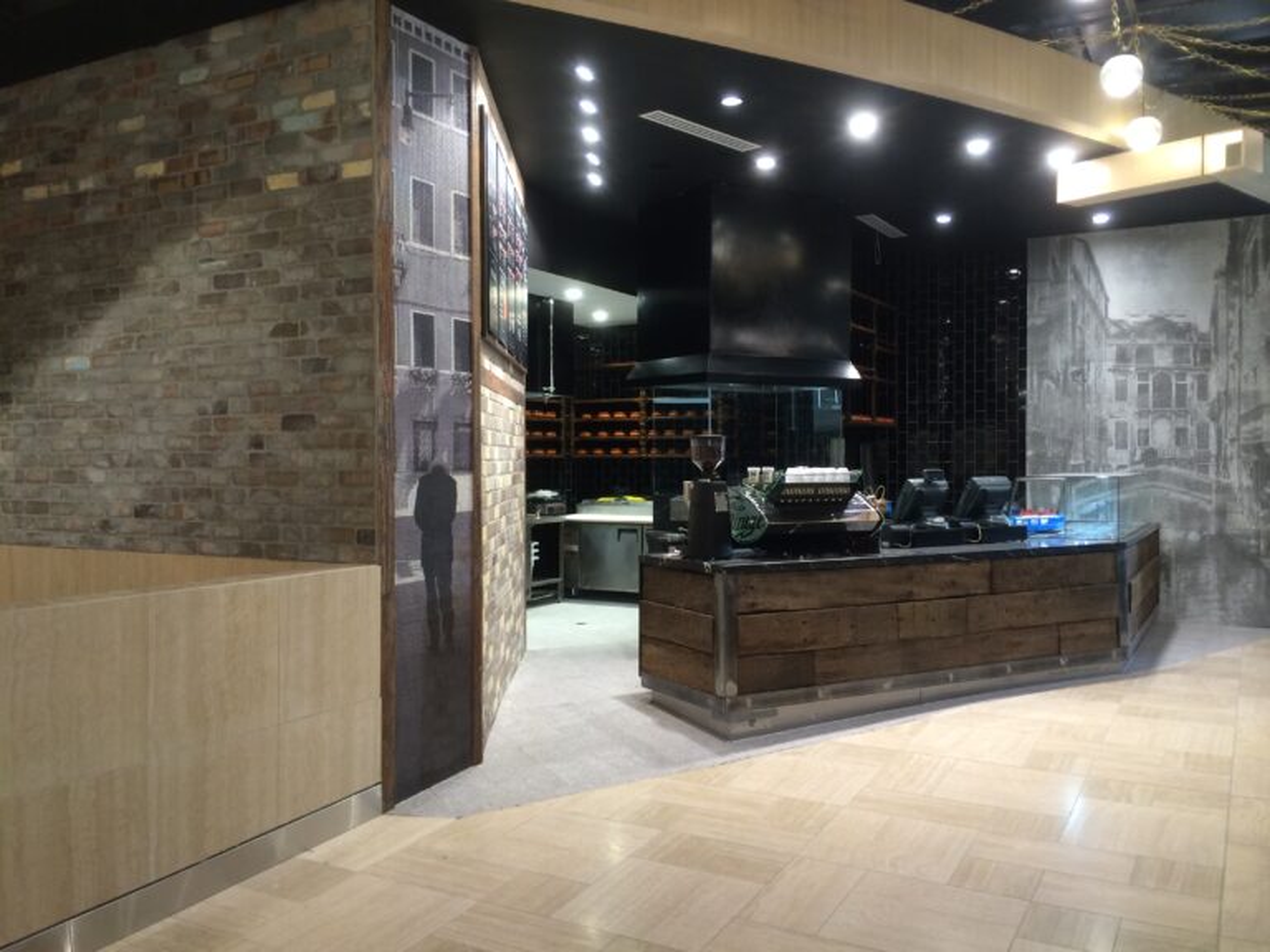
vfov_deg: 46.8
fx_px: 1101
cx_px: 635
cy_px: 476
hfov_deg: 60.0
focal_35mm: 30
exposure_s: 1/30
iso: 100
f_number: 2.2
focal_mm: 4.12
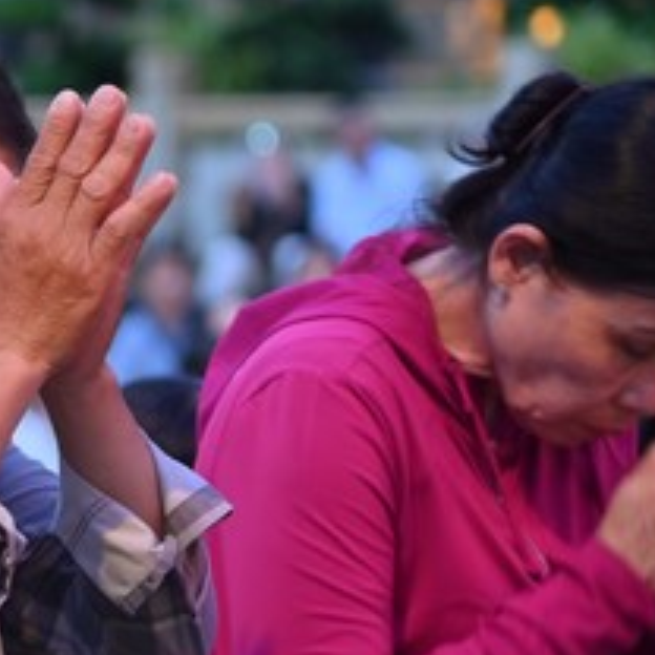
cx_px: -246
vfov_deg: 5.5
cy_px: 414
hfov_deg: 5.5
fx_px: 6808
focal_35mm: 318
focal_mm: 120
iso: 1250
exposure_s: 1/60
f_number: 4
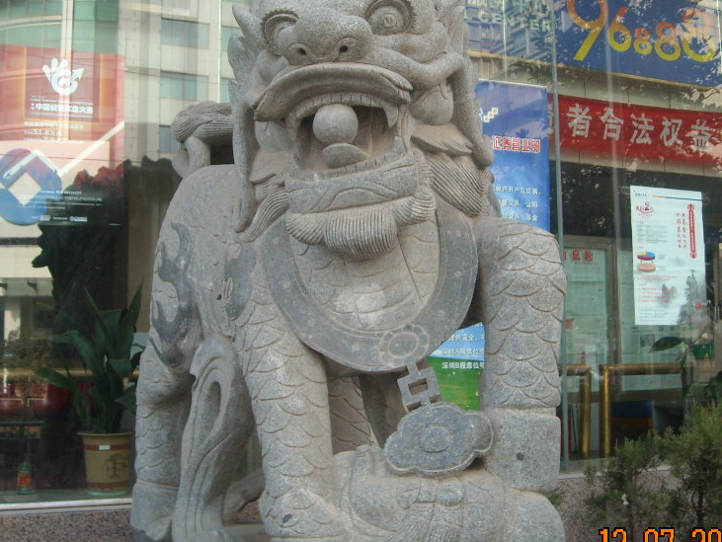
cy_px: 242
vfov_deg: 29.7
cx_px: 386
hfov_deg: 38.9
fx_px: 1023
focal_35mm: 49
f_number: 2.8
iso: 64
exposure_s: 1/168
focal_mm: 5.7
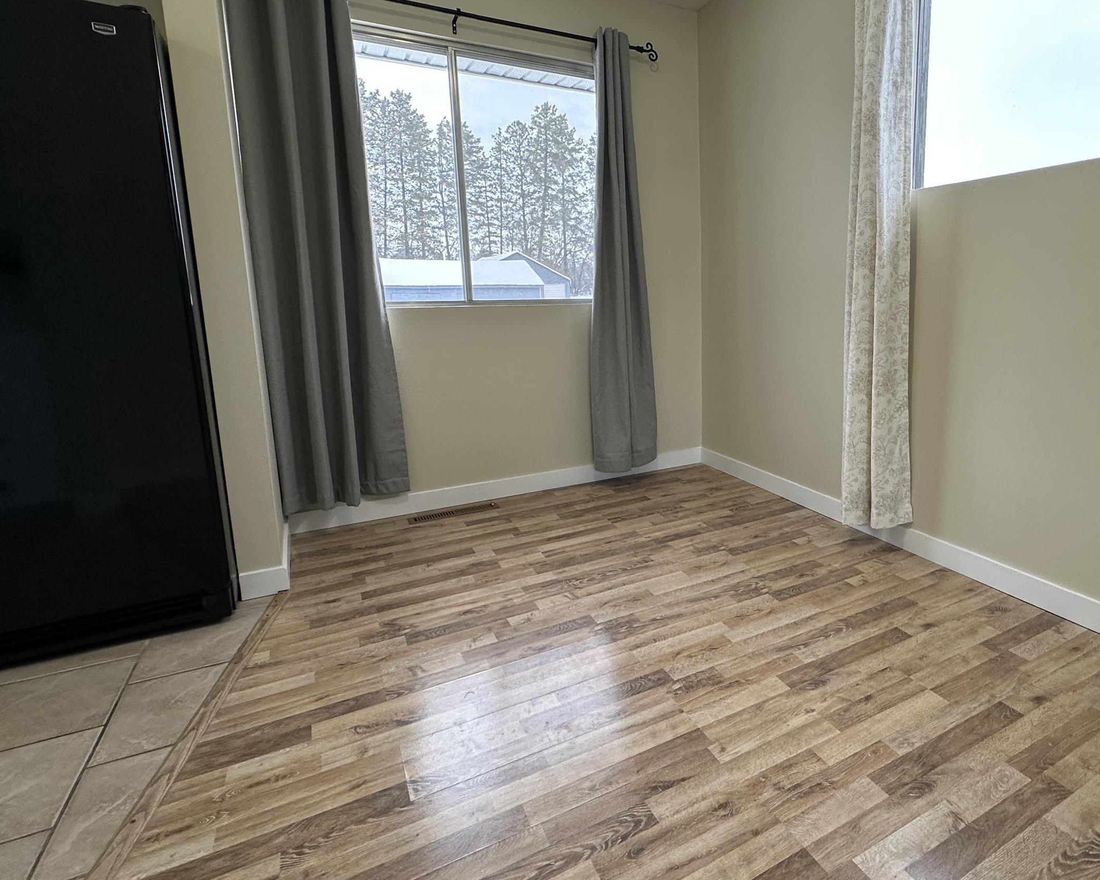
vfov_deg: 67.9
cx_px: 715
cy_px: 396
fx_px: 651
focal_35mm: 20
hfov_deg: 78.3
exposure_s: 1/120
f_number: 2.2
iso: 100
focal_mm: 2.22
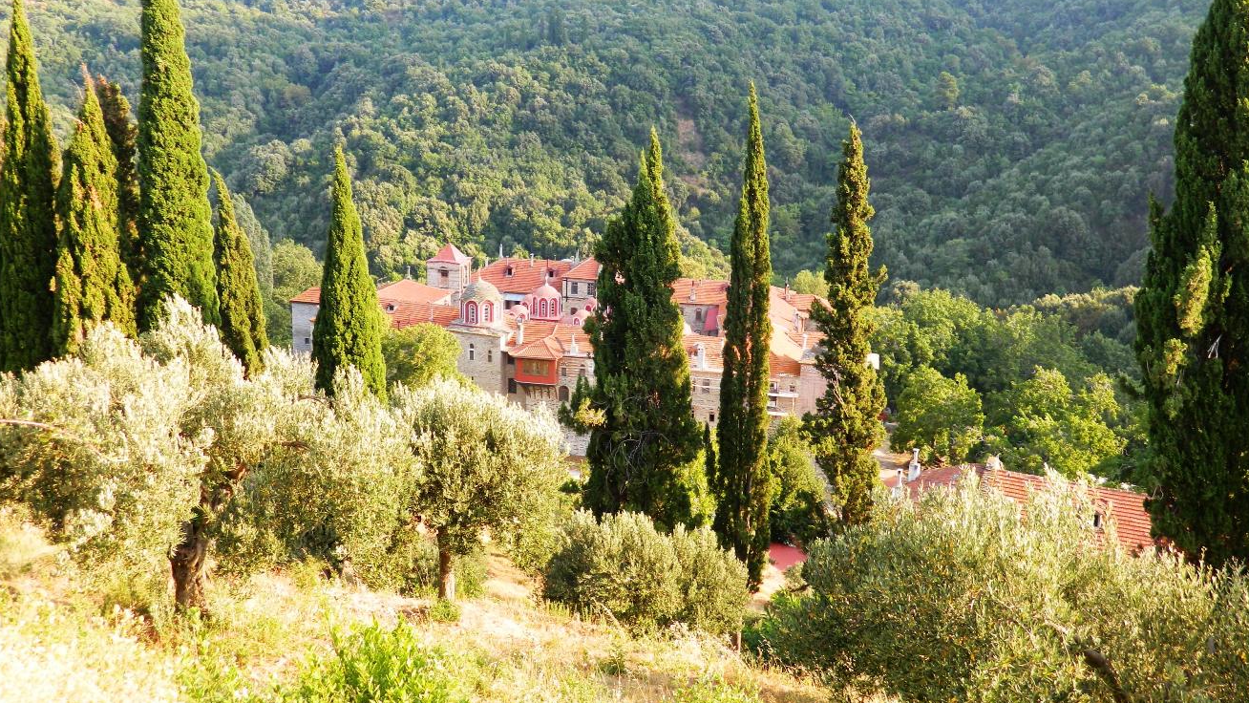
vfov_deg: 30.4
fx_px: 1292
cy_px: 293
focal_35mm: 39
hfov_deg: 51.6
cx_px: 629
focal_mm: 6.2
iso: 80
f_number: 3.3
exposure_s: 1/125
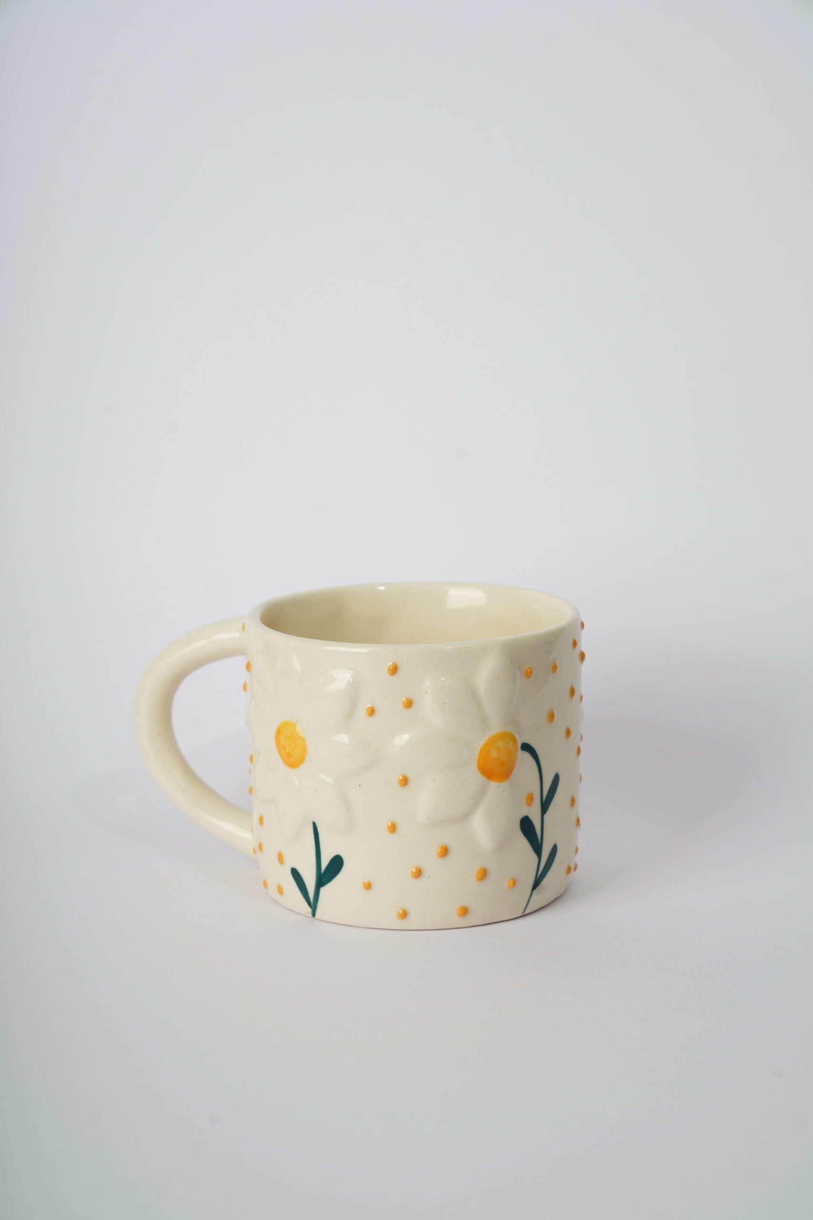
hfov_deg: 19.5
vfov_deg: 28.8
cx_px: 406
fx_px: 2371
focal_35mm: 70
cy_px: 610
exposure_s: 1/160
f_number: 8
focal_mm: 70
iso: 100
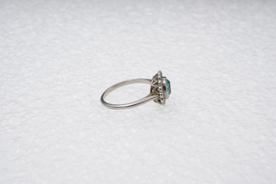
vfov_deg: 29.9
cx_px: 138
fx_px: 345
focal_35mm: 45
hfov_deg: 43.6
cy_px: 92
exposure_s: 1/100
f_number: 22
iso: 500
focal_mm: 30
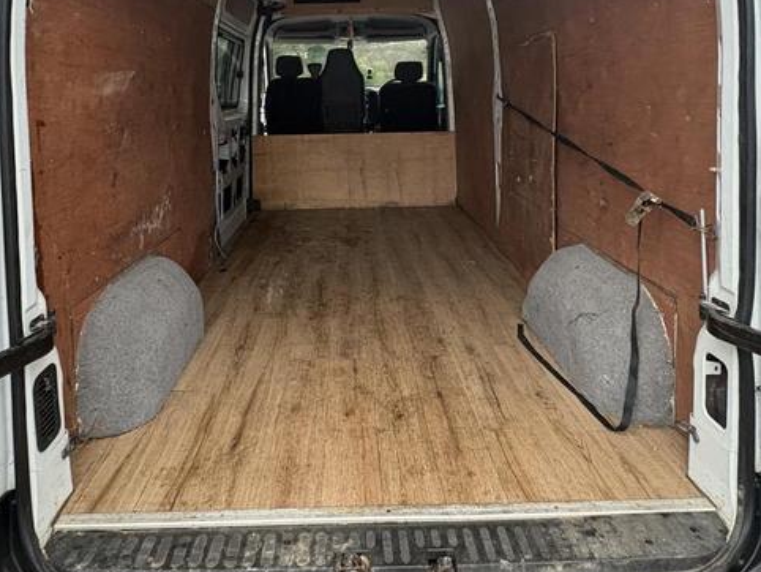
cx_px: 347
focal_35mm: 26
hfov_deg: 67.2
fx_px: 572
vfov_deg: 50.6
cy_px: 134
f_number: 2.2
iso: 400
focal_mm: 2.22
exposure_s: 1/60
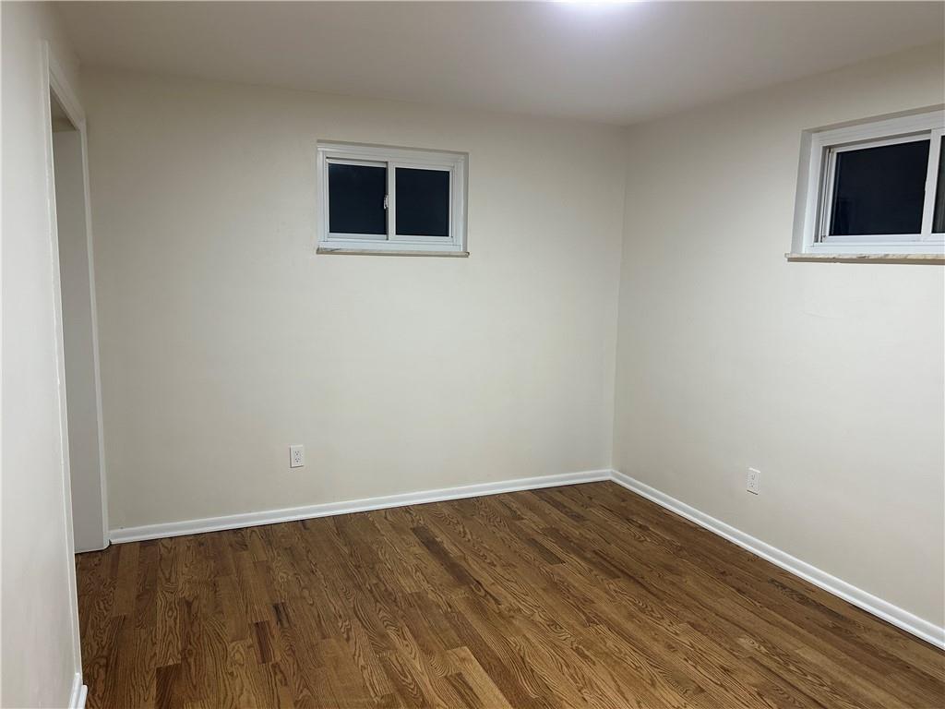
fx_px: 710
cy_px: 354
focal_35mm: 26
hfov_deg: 67.3
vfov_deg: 53.1
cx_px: 472
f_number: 1.5
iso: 125
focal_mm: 5.7
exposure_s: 1/60
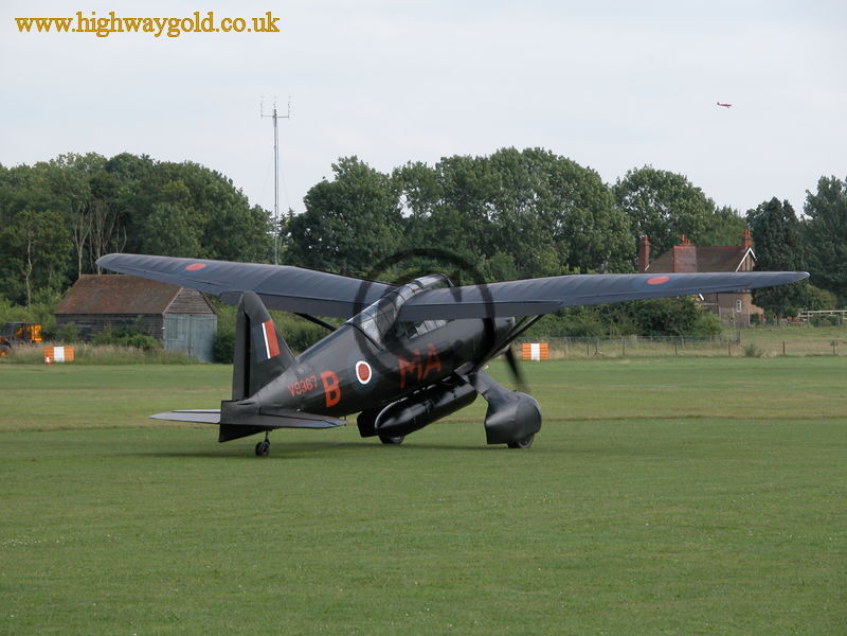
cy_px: 318
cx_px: 424
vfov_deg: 10.0
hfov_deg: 13.3
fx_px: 3621
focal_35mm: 148
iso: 100
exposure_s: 1/331
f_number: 4.9
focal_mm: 37.7
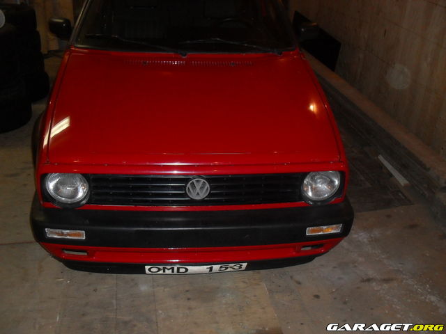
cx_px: 223
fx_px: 451
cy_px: 167
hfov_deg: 52.6
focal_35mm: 35
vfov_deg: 40.7
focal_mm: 6.3
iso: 200
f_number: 3.2
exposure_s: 1/45
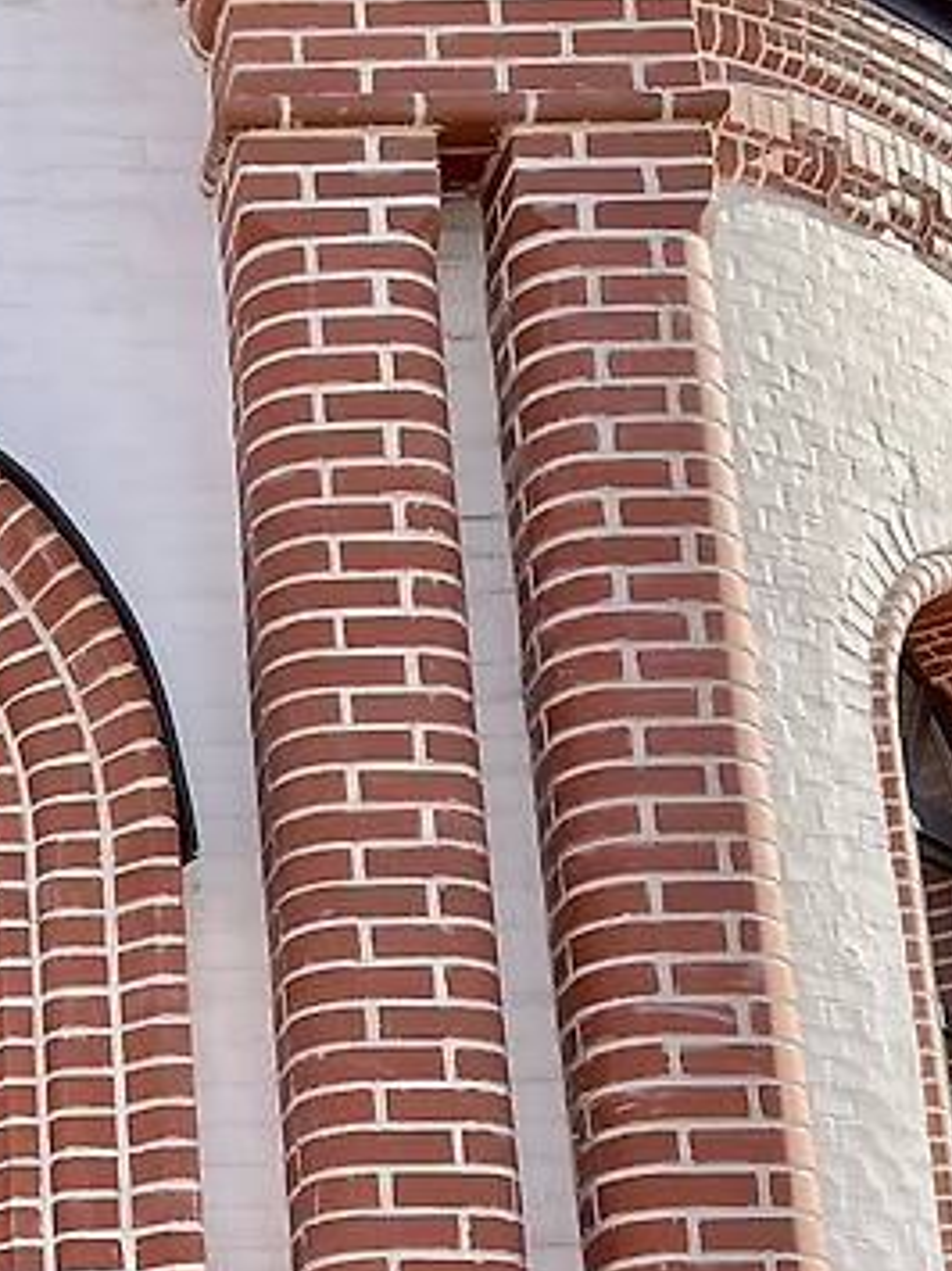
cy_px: 938
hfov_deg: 15.7
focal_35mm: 88
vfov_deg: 22.1
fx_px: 3229
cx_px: -390
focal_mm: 4.2
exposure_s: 1/1052
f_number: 1.6
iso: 32
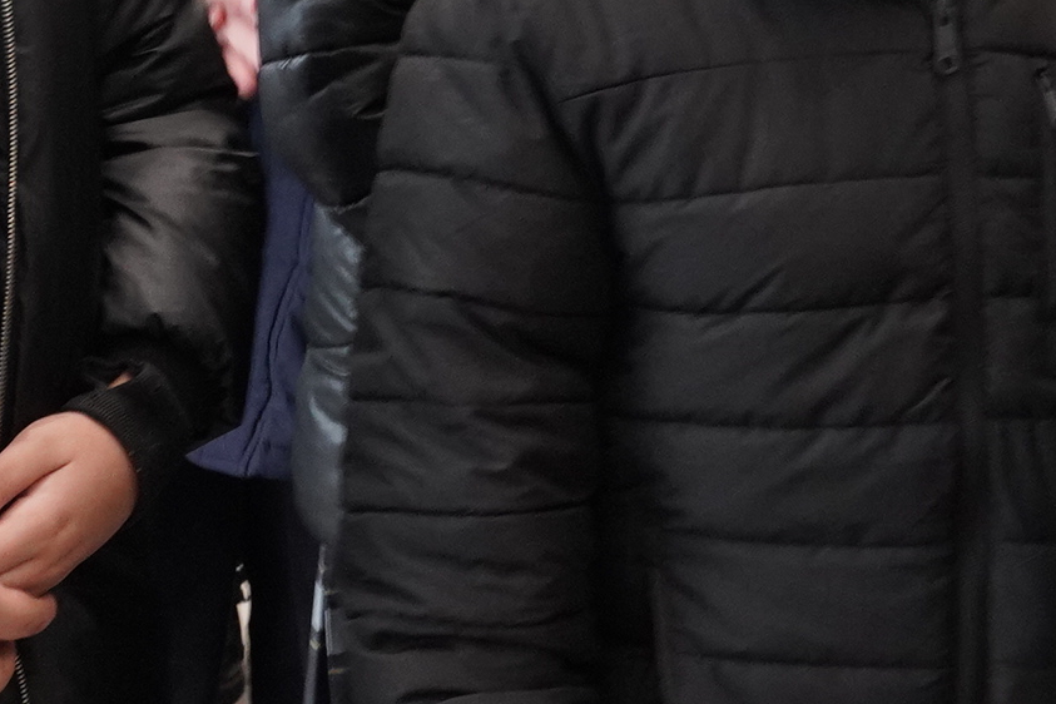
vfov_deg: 9.2
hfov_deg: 13.0
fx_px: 4341
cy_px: -98
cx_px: 1661
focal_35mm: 148
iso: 1000
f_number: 6.3
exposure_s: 1/25
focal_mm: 20
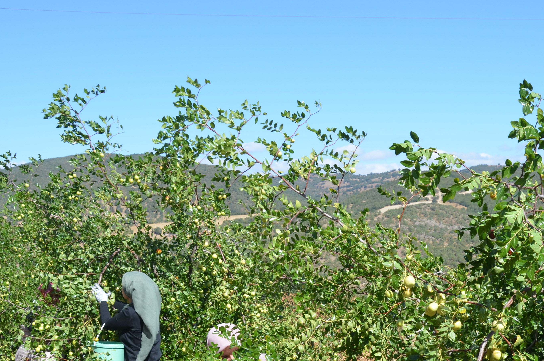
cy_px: 295
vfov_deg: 22.2
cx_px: 406
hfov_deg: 32.8
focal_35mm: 60
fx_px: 905
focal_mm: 22
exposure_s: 1/250
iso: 125
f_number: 8
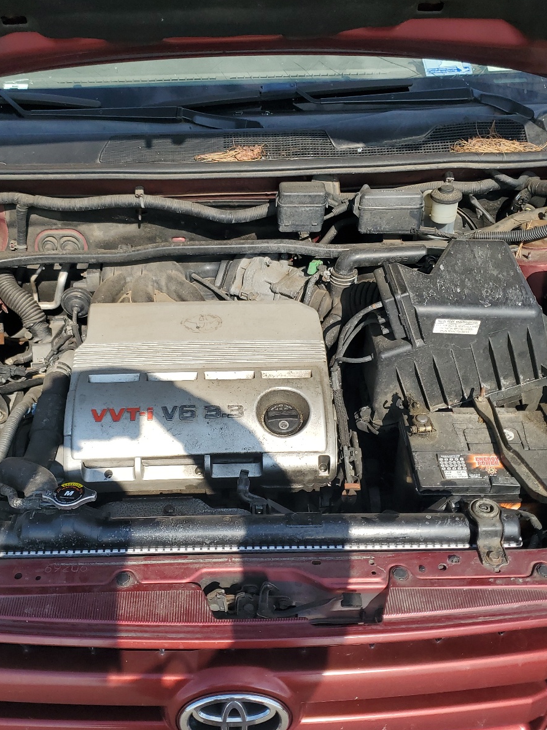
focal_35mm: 35
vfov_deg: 52.6
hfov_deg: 40.6
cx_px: 228
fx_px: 738
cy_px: 367
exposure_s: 1/2500
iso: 50
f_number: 1.5
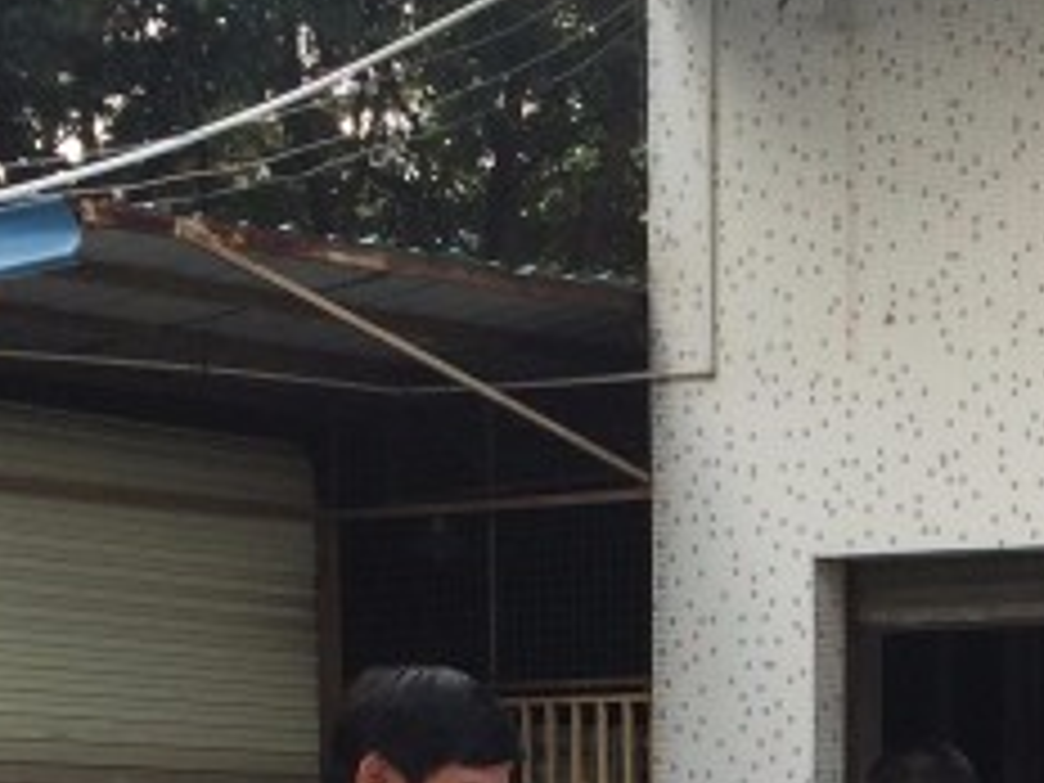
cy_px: 1276
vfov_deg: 11.6
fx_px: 3649
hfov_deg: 15.7
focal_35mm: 121
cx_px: 1206
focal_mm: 4.15
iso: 50
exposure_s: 1/100
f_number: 2.2
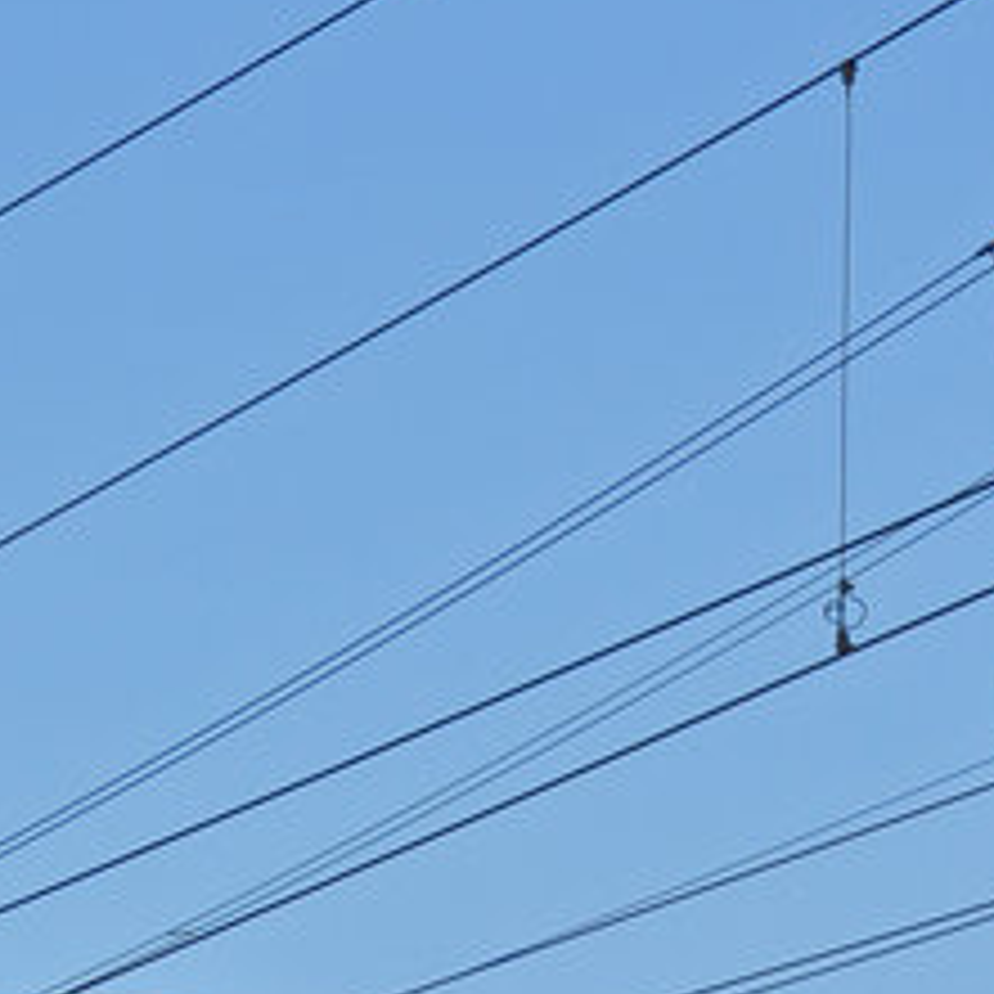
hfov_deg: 4.6
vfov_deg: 4.6
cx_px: -18
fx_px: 12355
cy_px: 1761
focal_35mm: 380
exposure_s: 1/1000
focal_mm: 55
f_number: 6.3
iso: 200
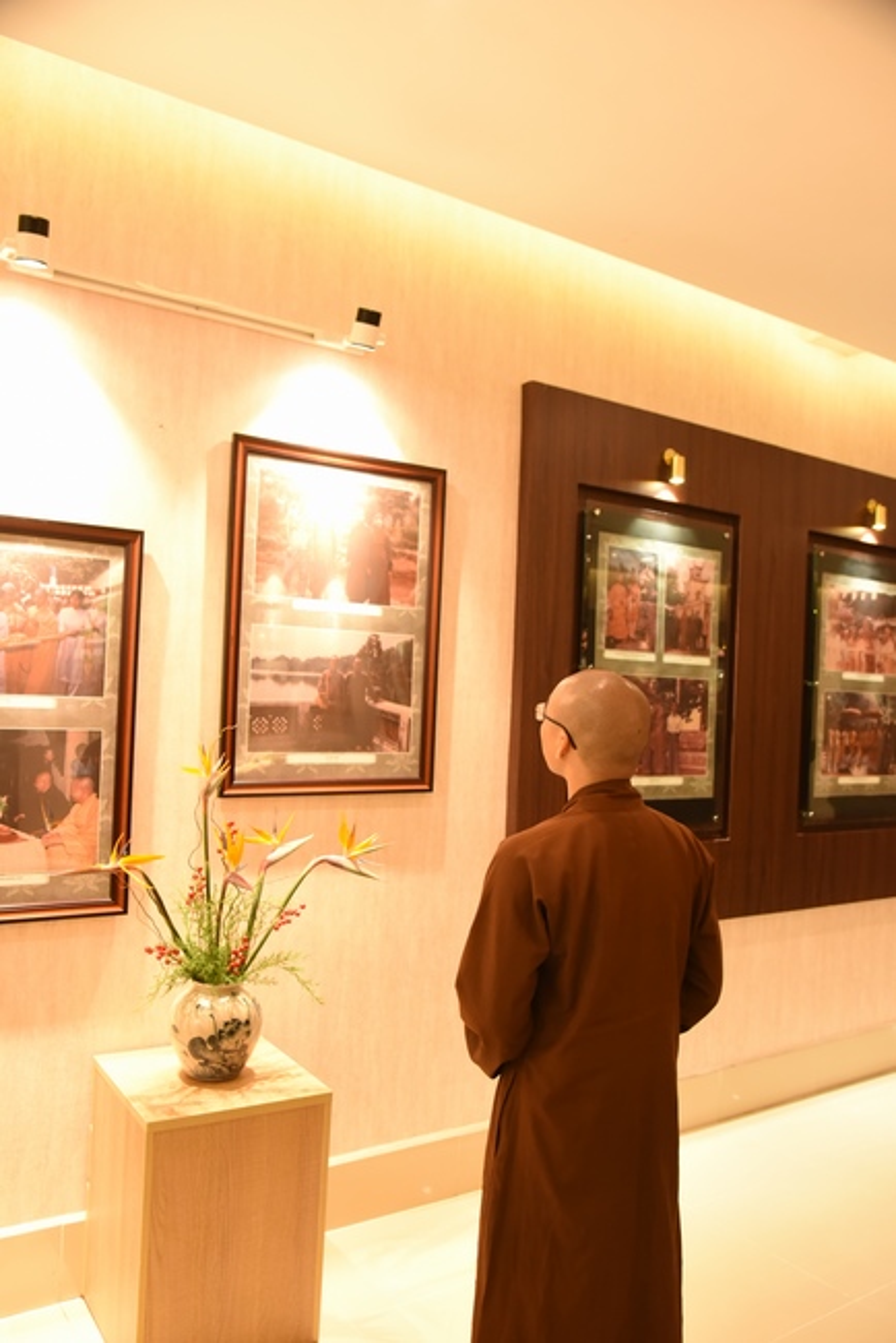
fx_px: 1044
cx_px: 448
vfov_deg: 65.4
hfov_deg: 46.4
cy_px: 672
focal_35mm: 28
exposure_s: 1/60
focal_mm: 28
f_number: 4.5
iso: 2500
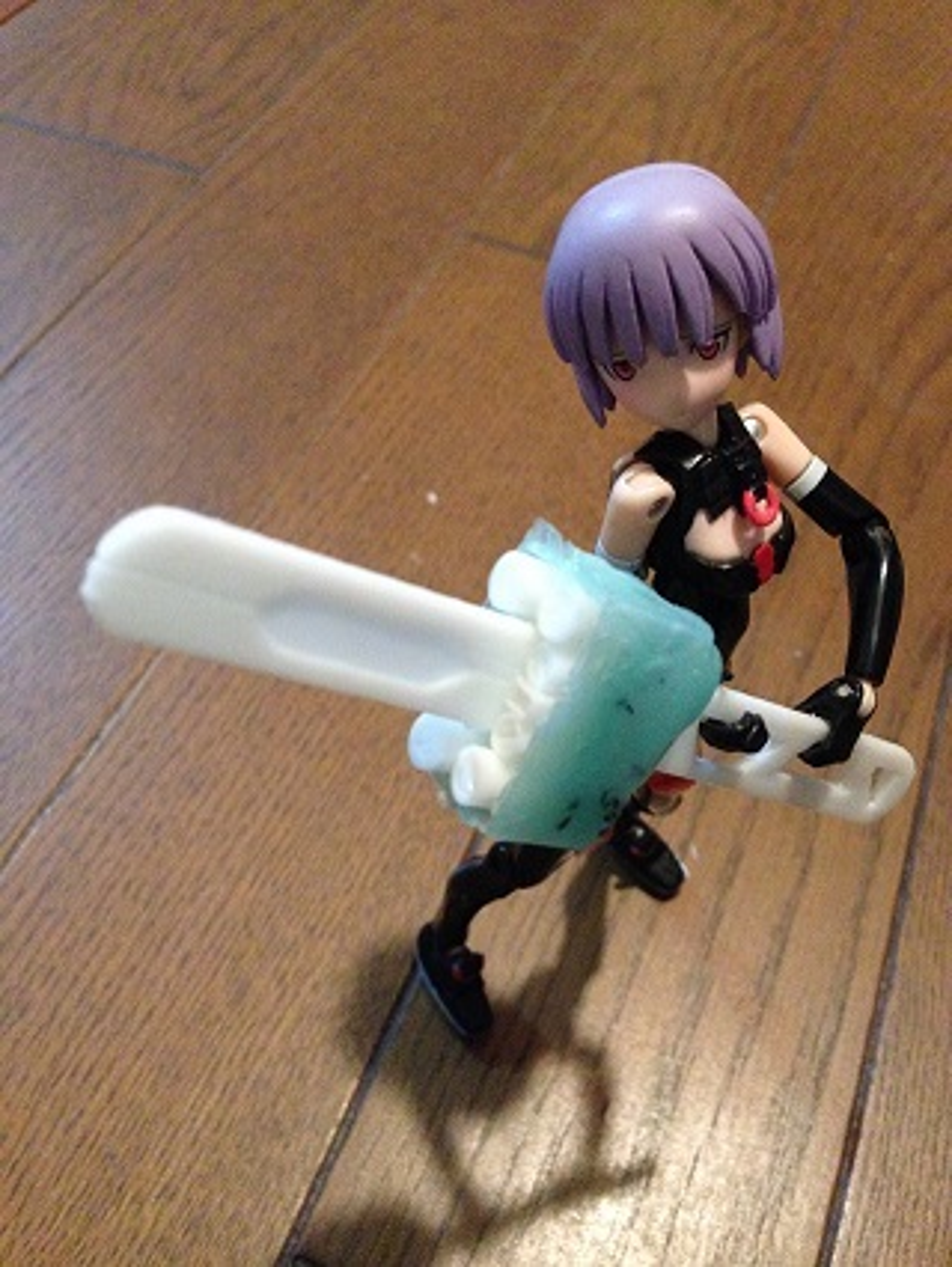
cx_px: 476
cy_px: 634
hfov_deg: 43.0
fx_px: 1209
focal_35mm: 33
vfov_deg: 55.3
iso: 640
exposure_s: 1/15
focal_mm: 4.12
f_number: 2.4
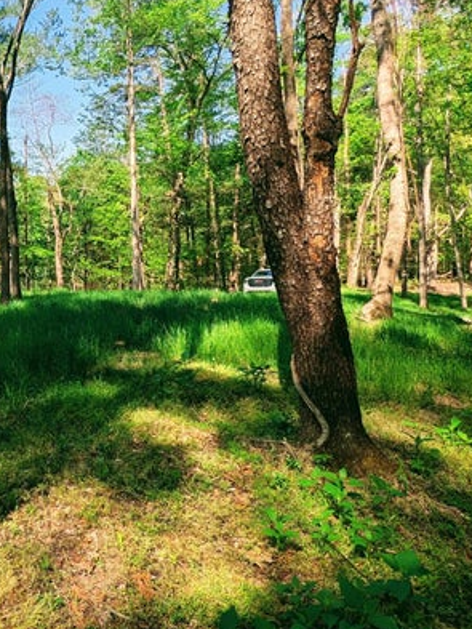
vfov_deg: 66.9
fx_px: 472
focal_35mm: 26
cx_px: 19
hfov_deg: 46.1
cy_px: 269
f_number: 1.95
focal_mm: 2.23
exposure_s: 1/680
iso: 41
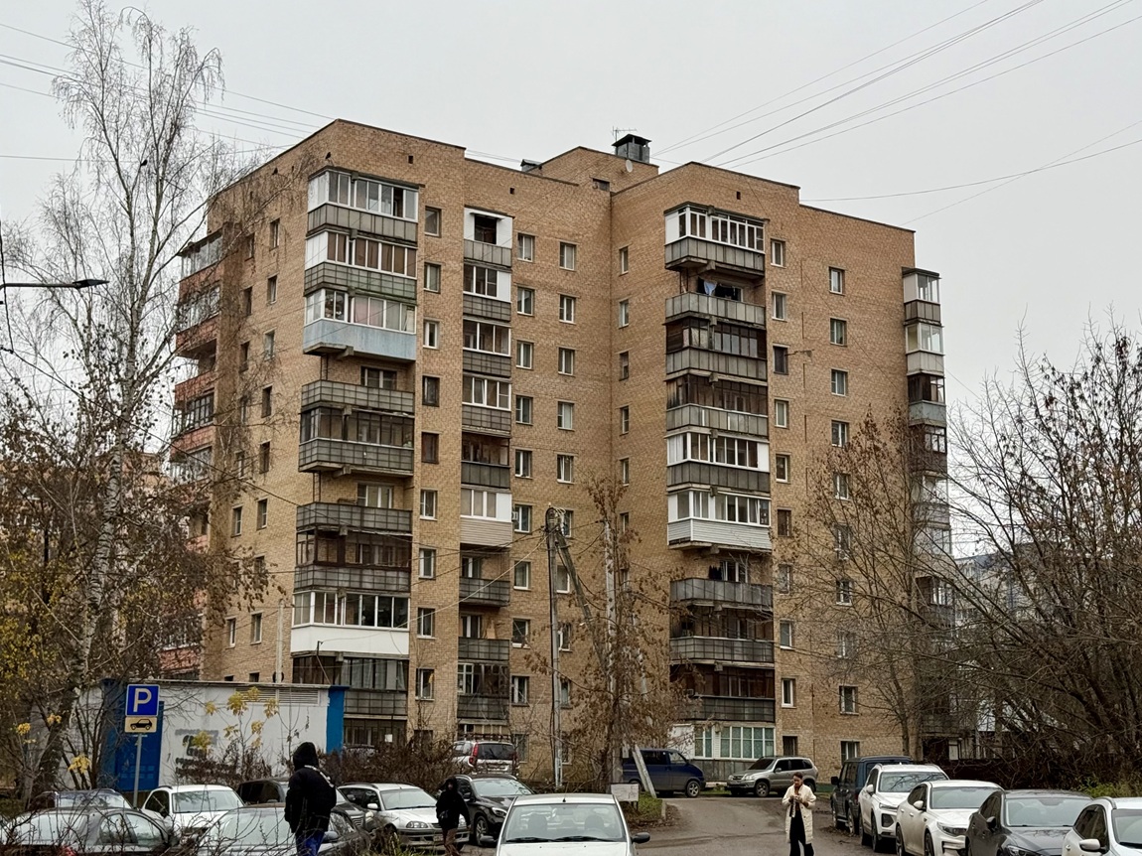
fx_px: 1583
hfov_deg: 39.7
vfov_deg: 30.3
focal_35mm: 48
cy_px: 428
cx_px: 571
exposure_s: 1/452
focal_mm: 6.76
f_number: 1.78
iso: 64
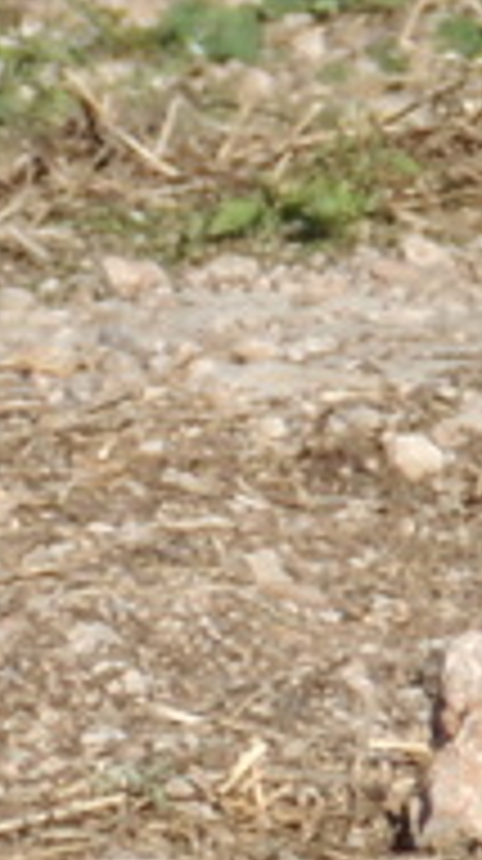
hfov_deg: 0.8
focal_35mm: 1461
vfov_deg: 1.5
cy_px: -90
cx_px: -1599
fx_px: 33299
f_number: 4.6
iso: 100
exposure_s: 1/640
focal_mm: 35.6
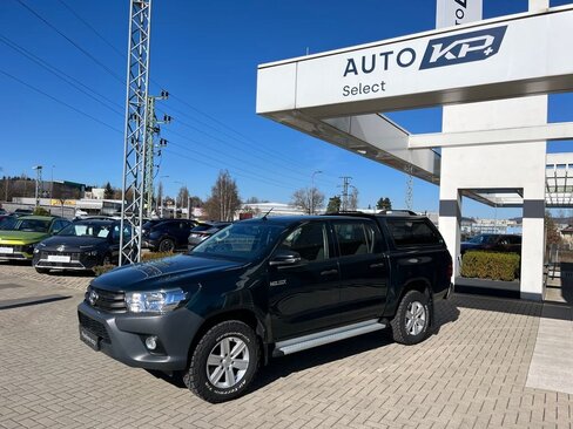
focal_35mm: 26
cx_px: 286
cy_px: 214
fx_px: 430
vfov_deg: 53.1
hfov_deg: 67.3
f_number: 1.6
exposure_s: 1/4016
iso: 50
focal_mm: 5.1
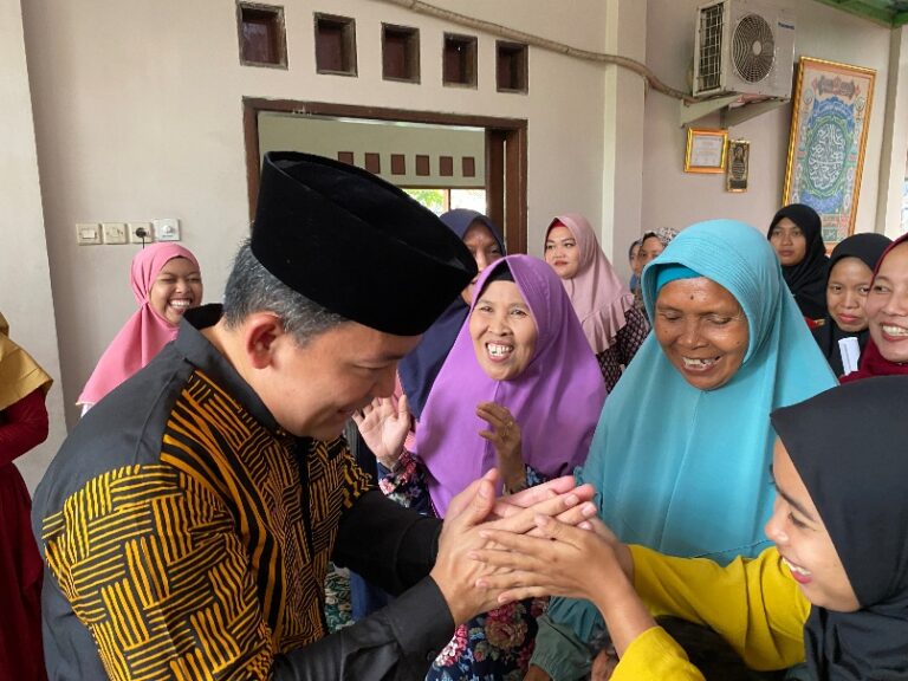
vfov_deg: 53.1
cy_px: 340
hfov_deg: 67.3
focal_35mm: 26
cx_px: 454
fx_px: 682
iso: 200
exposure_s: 1/60.2
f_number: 1.8
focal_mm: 4.25
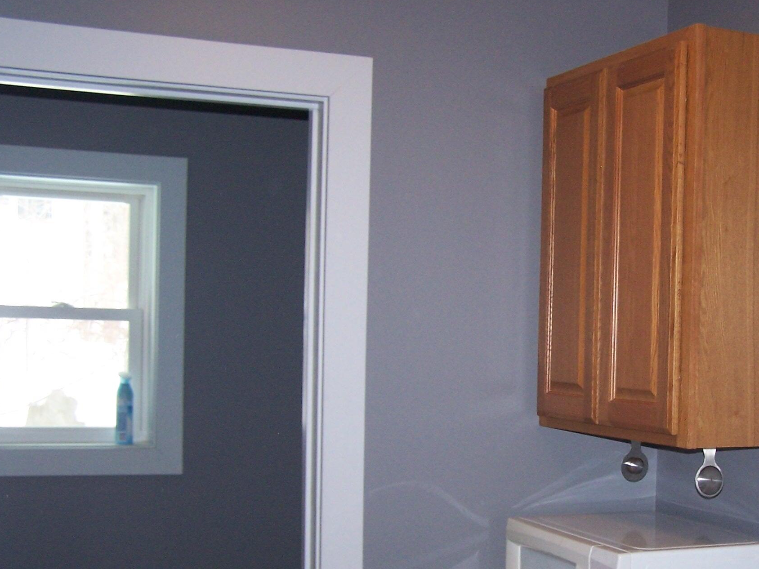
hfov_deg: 32.6
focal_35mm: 58
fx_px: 1272
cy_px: 391
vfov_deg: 25.1
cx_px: 569
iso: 140
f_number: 2.8
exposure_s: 1/60
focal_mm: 6.3
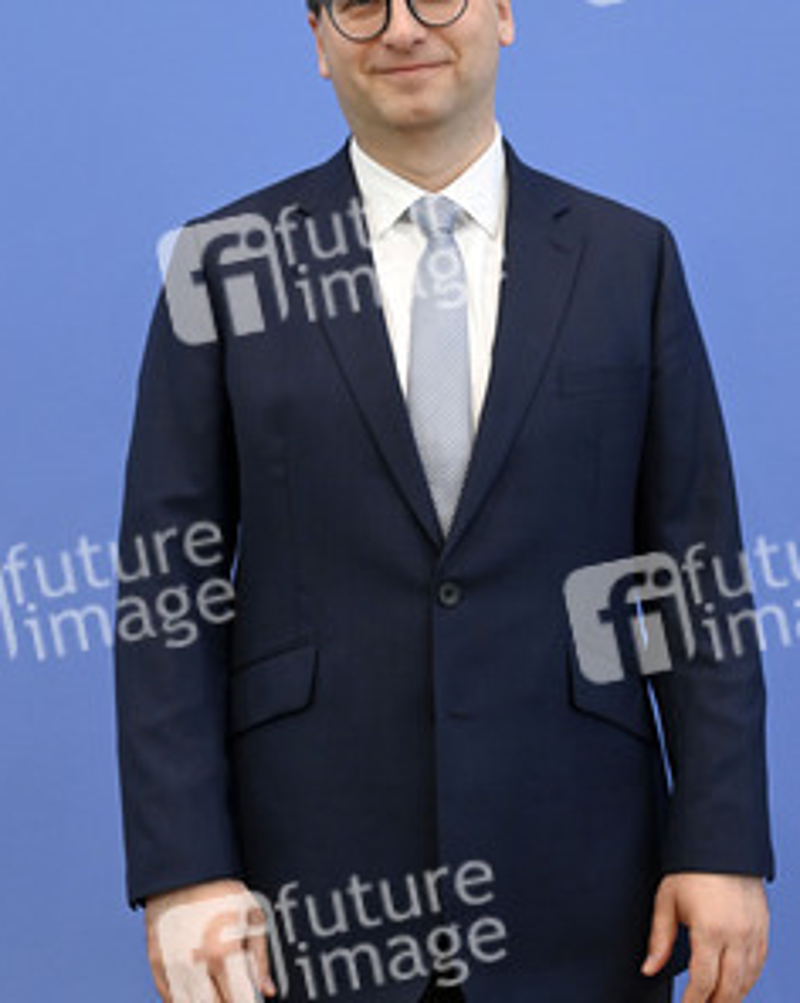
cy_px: 434
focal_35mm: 66
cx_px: 431
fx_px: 1957
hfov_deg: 23.1
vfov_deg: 28.7
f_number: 5.6
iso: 4000
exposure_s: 1/400
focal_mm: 52
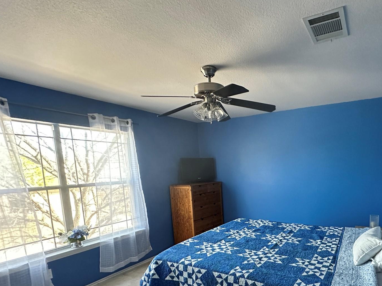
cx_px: 258
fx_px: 232
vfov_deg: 61.4
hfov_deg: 76.2
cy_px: 199
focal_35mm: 21
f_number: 2.2
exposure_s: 1/60
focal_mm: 2.22
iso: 1000
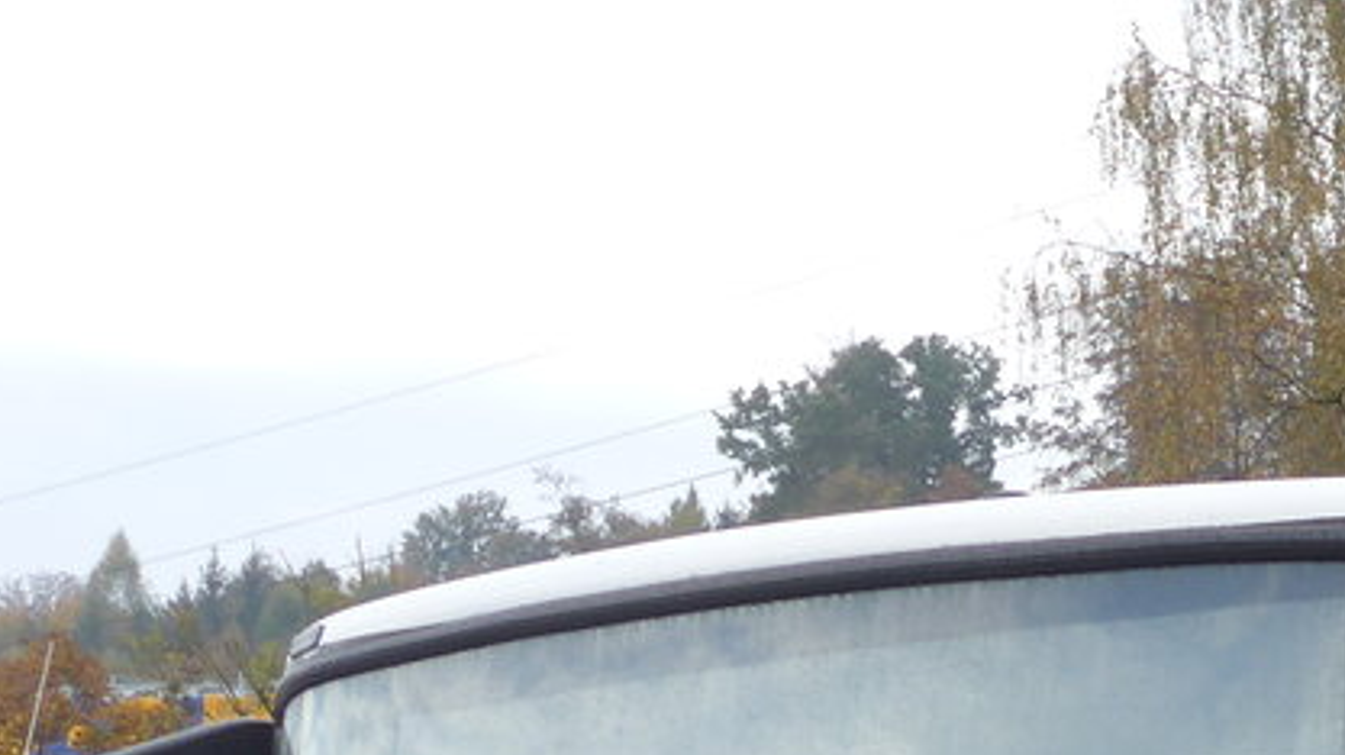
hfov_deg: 18.4
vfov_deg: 10.1
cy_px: 1371
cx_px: 1397
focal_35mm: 113
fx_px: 4028
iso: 80
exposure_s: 1/320
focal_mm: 7.5
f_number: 2.8
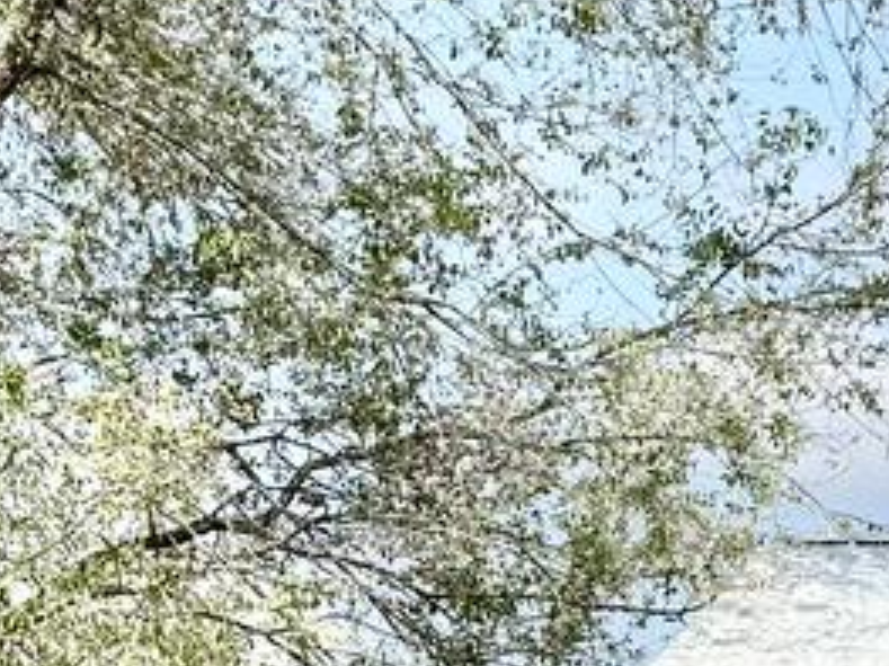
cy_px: 1247
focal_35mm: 187
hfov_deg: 10.1
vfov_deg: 7.7
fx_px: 4800
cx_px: 1555
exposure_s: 1/5814
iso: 80
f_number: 1.78
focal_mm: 6.76
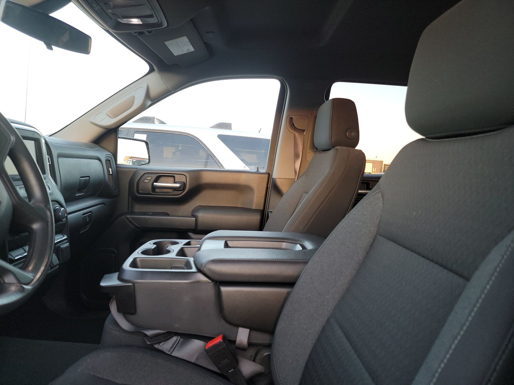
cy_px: 192
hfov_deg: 71.6
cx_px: 257
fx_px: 356
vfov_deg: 56.8
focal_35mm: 24
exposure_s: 1/59
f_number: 1.8
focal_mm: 6.7
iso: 295
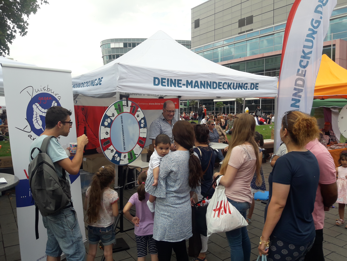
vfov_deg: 49.7
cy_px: 130
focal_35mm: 28
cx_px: 174
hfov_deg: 63.4
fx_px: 281
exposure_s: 1/491
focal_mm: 3.7
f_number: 1.9
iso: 40
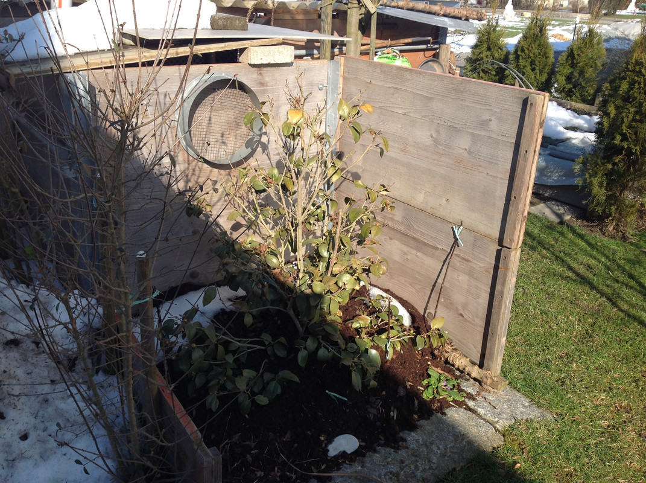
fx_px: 652
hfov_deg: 52.7
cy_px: 242
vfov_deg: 40.6
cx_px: 323
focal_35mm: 35
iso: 50
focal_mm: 4.28
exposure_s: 1/975
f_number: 2.4
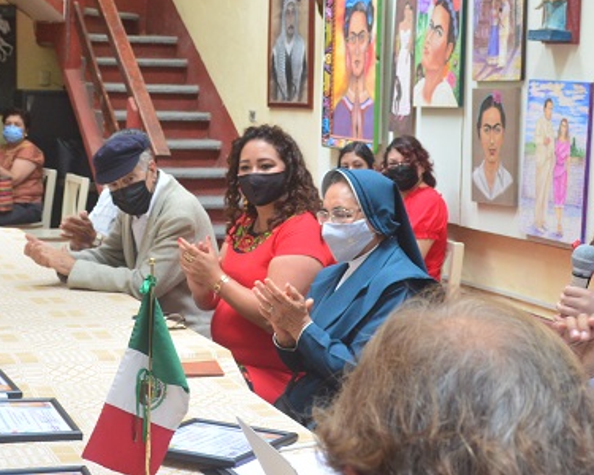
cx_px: 263
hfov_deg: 25.4
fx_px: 1319
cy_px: 166
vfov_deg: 20.4
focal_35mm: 75
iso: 400
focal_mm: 20
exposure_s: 1/40
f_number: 5
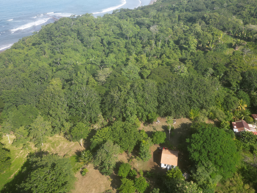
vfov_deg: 43.7
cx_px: 134
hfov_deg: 56.8
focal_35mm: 32
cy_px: 67
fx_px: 238
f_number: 1.7
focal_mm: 6.72
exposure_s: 1/1250
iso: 100
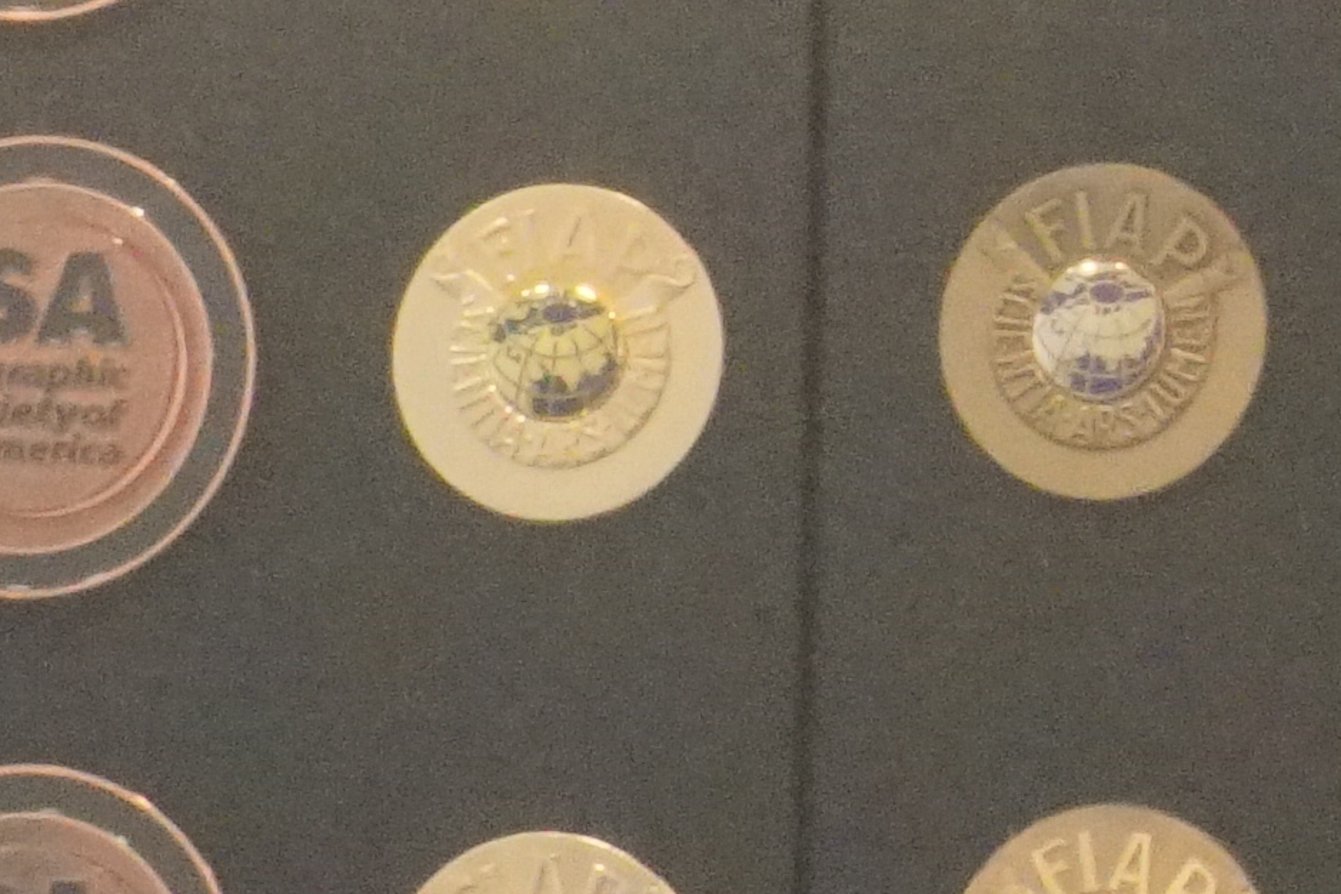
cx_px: 3258
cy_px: -376
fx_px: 13228
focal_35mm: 355
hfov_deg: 5.6
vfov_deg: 3.9
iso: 6400
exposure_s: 1/15
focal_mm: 37
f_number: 22
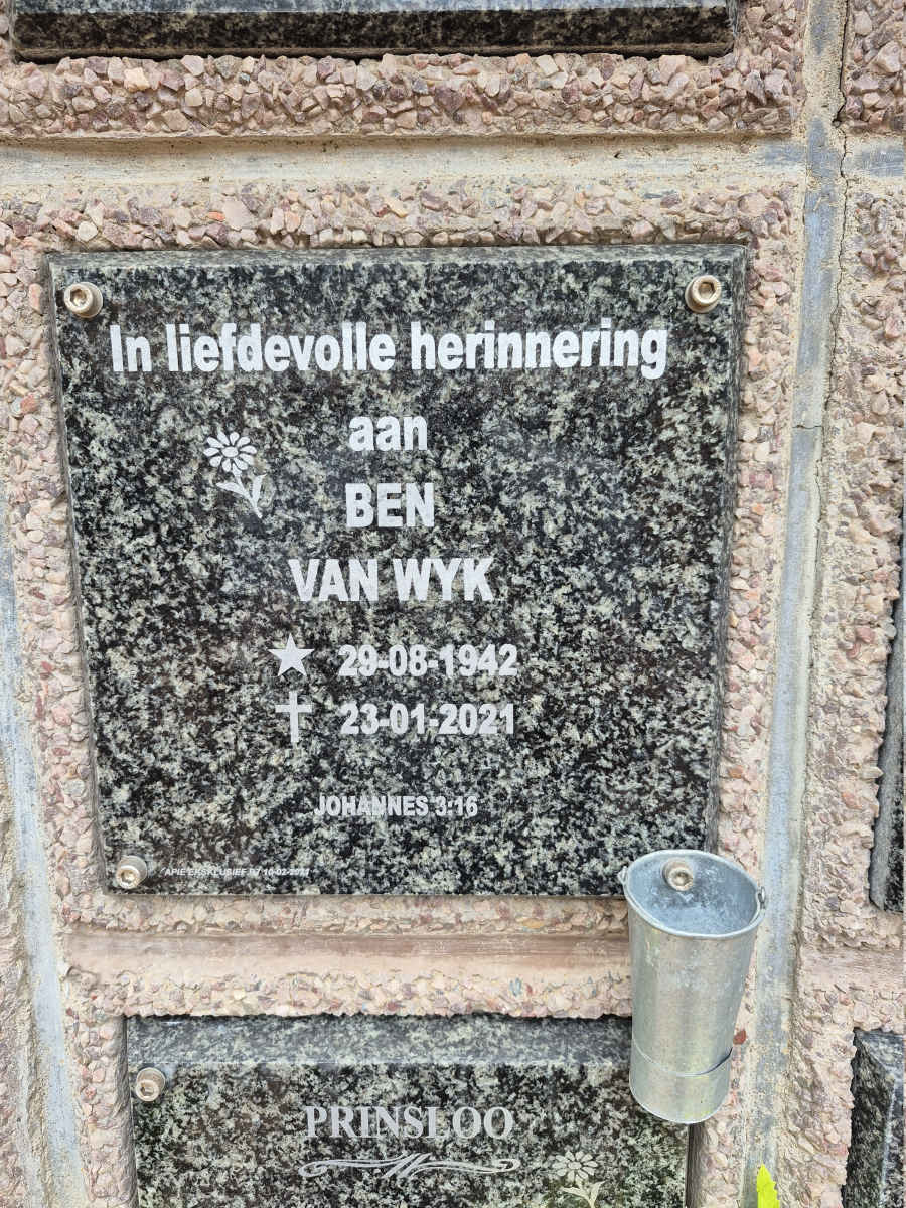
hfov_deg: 58.9
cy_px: 604
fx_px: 803
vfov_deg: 73.9
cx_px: 453
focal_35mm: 23
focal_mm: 5.4
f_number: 1.8
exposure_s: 1/180
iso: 64
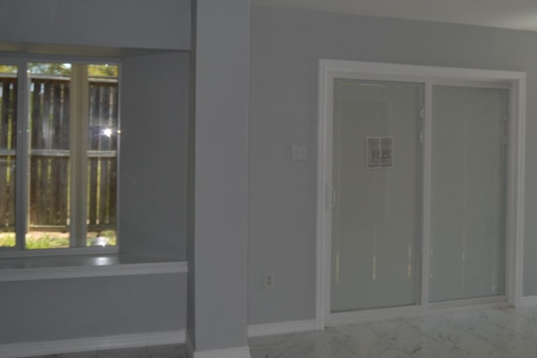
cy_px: 138
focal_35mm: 42
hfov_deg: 45.1
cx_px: 389
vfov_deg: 31.8
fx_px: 626
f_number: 8
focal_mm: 18
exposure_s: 1/60
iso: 100
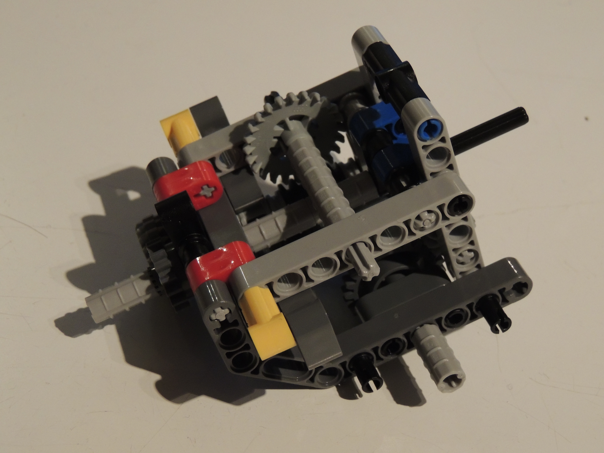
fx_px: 1309
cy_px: 226
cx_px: 302
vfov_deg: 19.6
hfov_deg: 26.0
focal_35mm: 75
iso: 720
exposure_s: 1/25
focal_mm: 13.3
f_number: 3.9
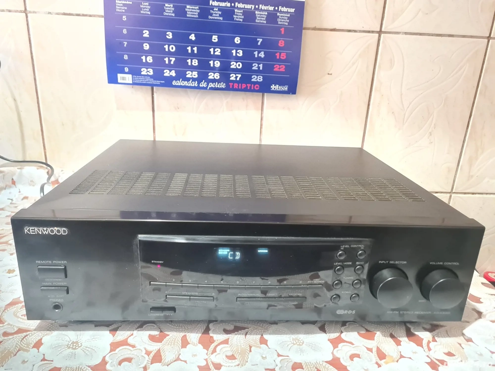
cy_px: 186
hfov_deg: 67.3
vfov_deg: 53.1
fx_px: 372
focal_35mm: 26
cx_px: 248
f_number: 1.8
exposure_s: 1/14
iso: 1250
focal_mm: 5.4
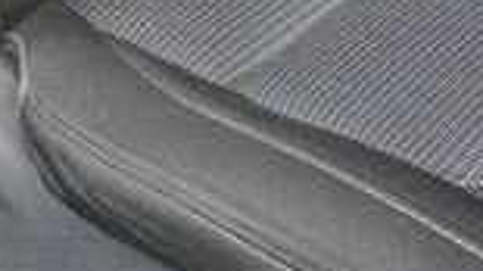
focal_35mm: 166
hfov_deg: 12.7
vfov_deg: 6.1
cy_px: -829
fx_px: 2125
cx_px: 536
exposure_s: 1/180
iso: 40
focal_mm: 6.3
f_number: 1.7
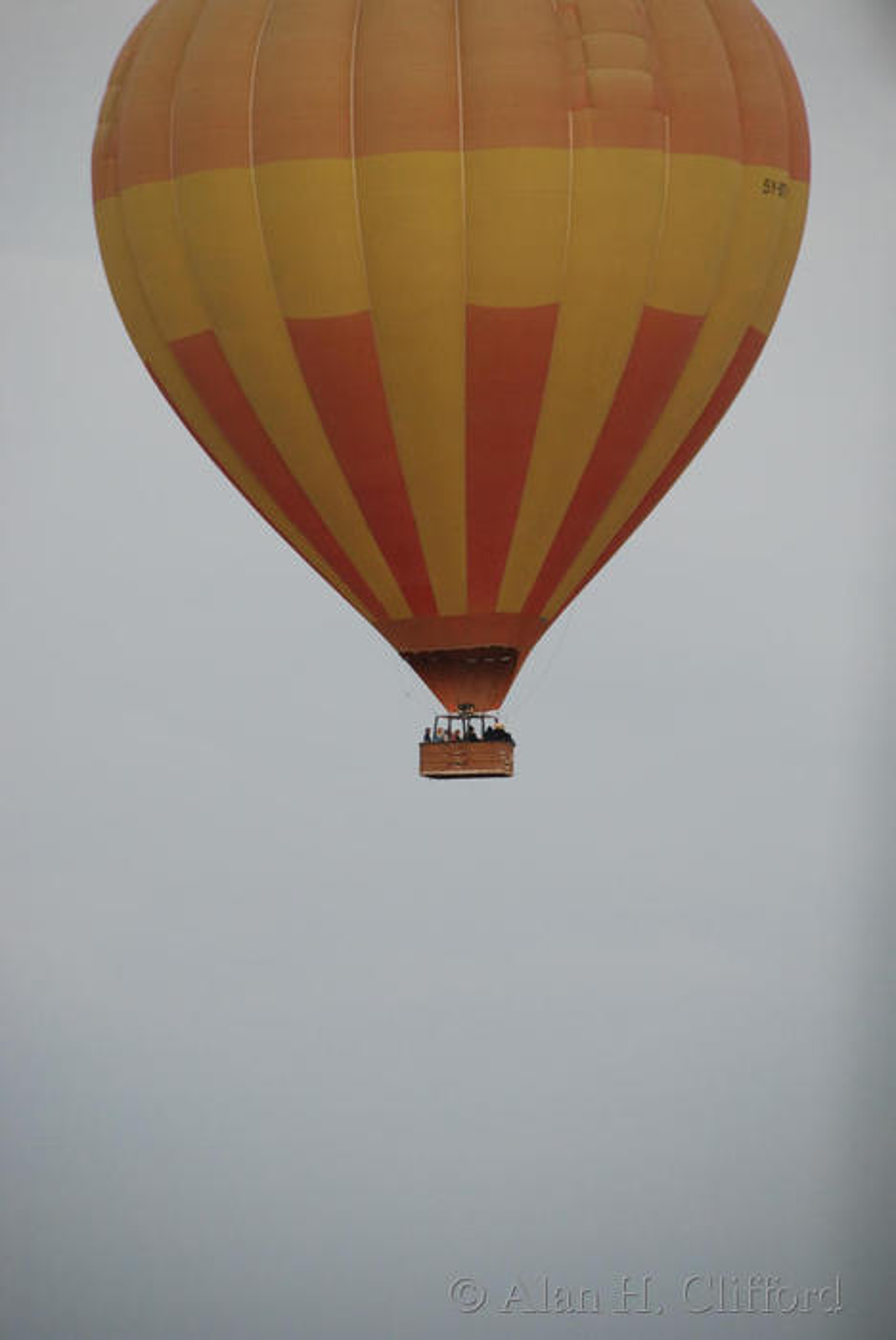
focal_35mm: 300
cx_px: 448
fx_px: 11177
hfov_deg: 4.6
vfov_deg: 6.9
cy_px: 670
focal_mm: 200
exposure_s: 1/30
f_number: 5.6
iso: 720
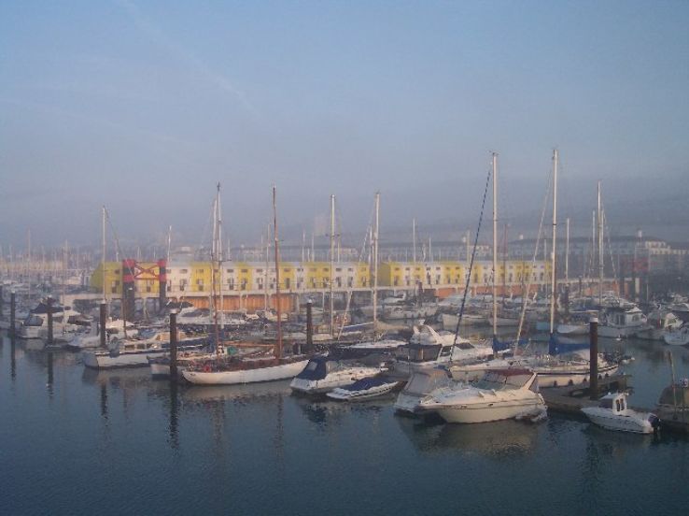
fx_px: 756
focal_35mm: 38
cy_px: 258
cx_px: 344
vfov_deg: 37.7
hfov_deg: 49.0
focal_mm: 8
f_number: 2.8
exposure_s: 1/700
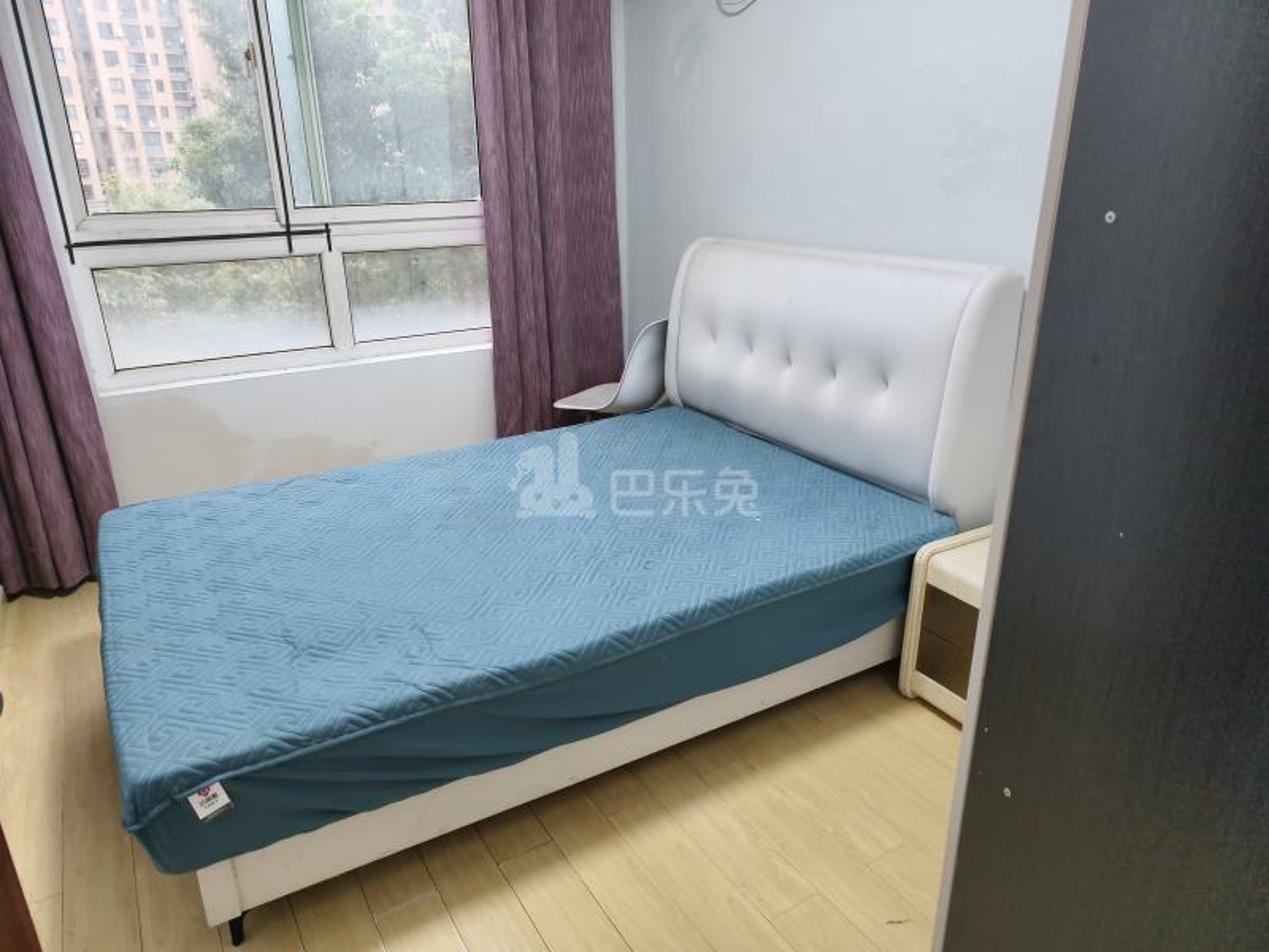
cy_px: 476
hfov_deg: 73.9
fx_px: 843
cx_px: 634
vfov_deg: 58.9
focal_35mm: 23
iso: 313
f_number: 1.57
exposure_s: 1/50
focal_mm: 6.54
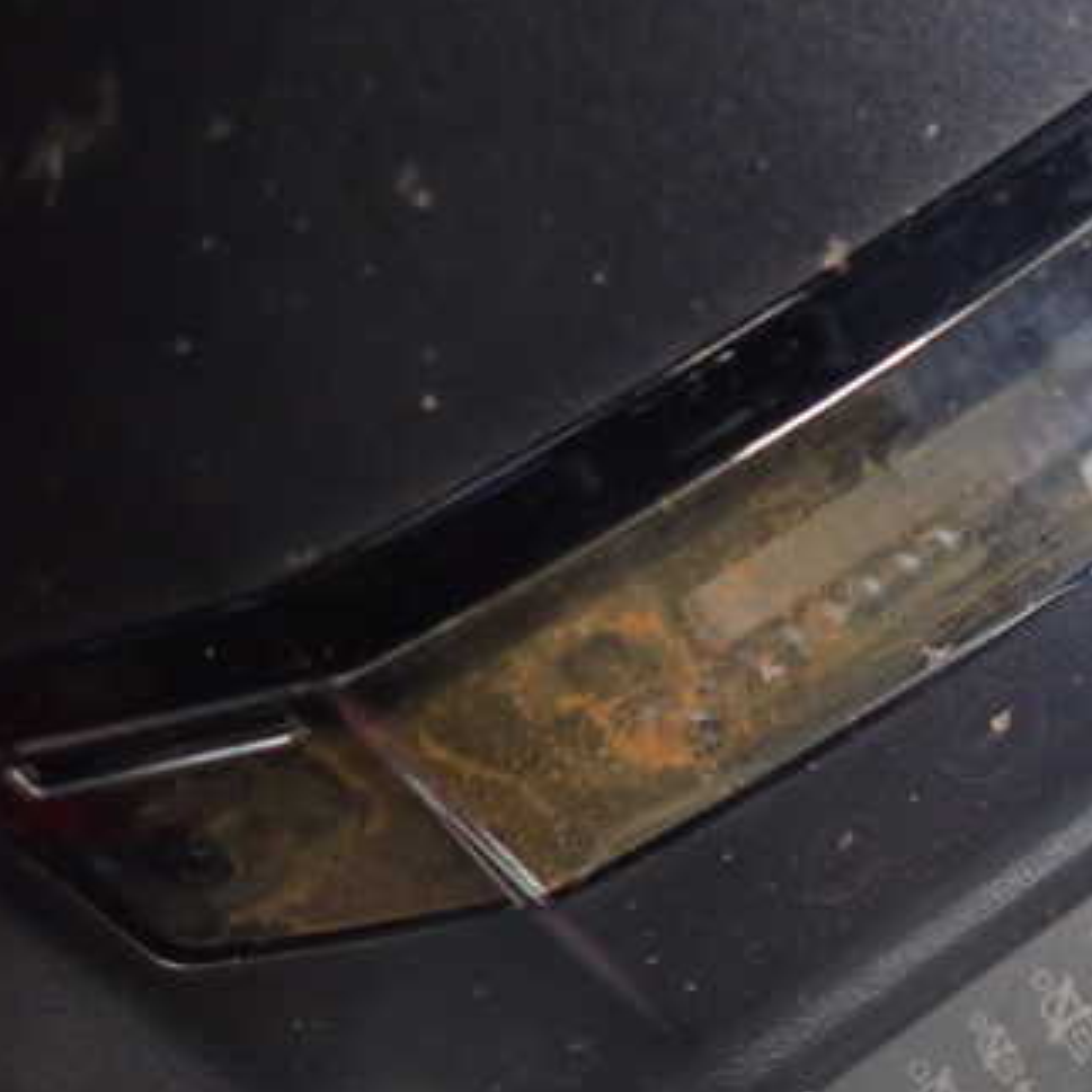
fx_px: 1463
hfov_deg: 38.3
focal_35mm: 41
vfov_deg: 40.9
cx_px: 974
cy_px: 588
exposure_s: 1/30
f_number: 2
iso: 400
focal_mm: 4.5
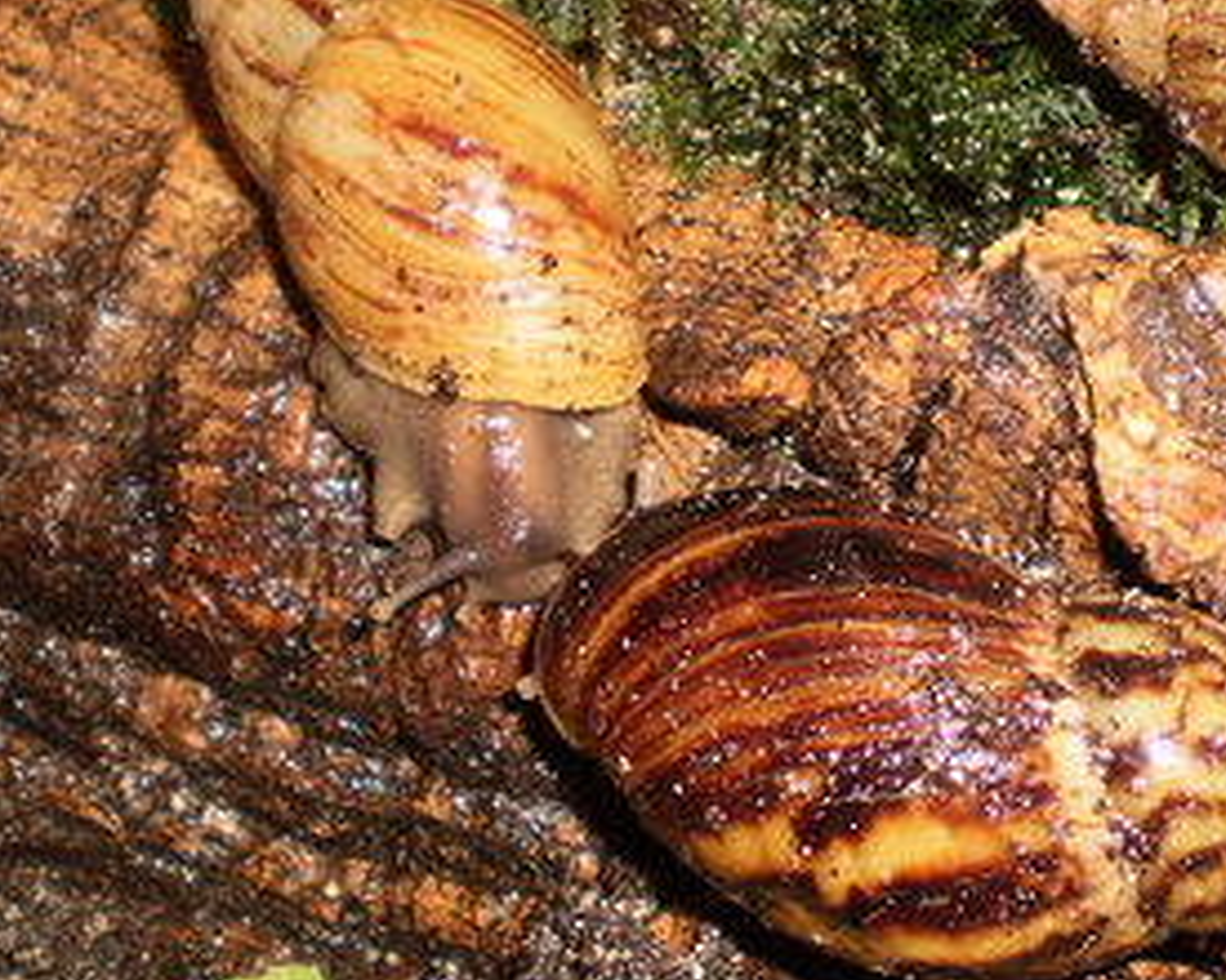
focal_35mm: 64
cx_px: 927
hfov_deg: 29.1
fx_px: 2322
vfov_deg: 23.7
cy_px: 332
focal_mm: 6.3
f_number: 3.1
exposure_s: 1/30
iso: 125
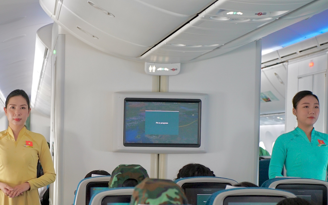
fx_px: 706
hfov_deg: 25.9
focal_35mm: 79
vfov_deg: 16.5
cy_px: 147
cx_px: 94
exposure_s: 1/80
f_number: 3.5
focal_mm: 45
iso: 800
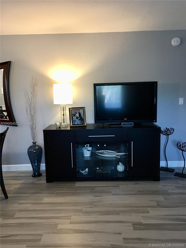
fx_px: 208
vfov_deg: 61.7
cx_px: 93
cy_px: 124
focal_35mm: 29
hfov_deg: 48.2
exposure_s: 1/15
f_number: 2.2
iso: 80
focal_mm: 4.15
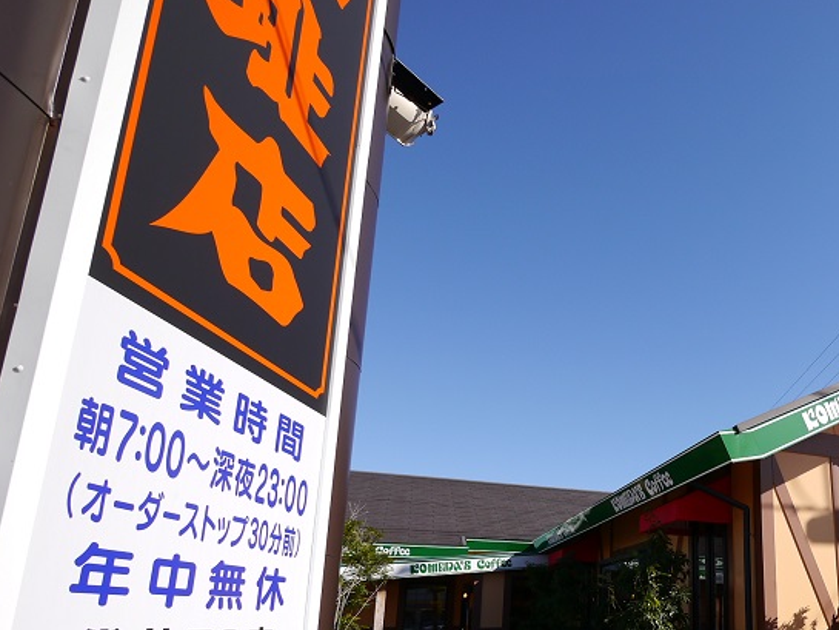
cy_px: 506
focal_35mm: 24
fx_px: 582
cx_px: 704
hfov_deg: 63.5
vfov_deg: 53.0
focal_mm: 7
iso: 160
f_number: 4
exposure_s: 1/1300
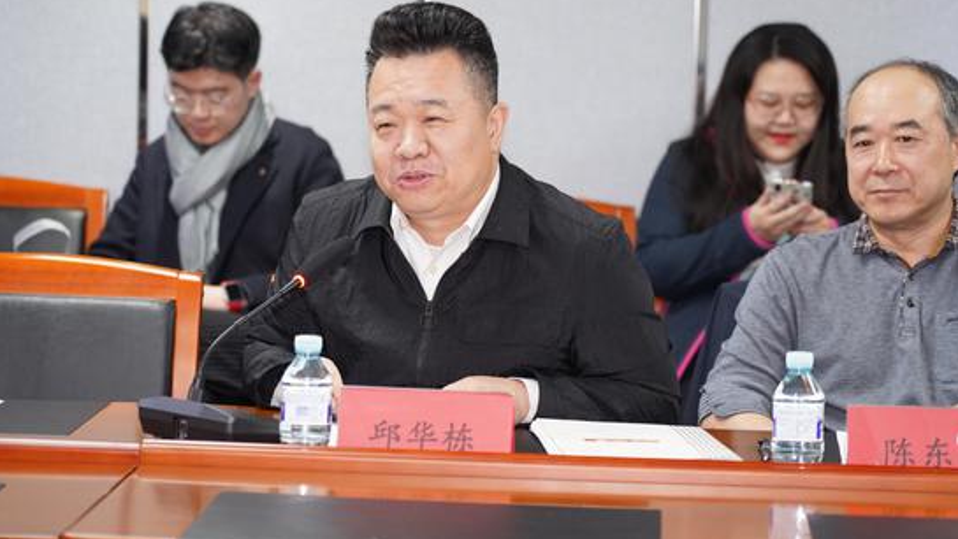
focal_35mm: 111
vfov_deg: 10.9
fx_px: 2821
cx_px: 478
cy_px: 226
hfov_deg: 19.3
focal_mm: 105
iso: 3200
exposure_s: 1/125
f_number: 4
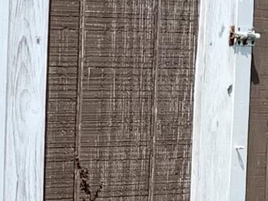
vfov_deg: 7.3
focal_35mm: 203
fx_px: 1572
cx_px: -358
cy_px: 14
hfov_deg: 8.9
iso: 25
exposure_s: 1/1490
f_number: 1.8
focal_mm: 4.25
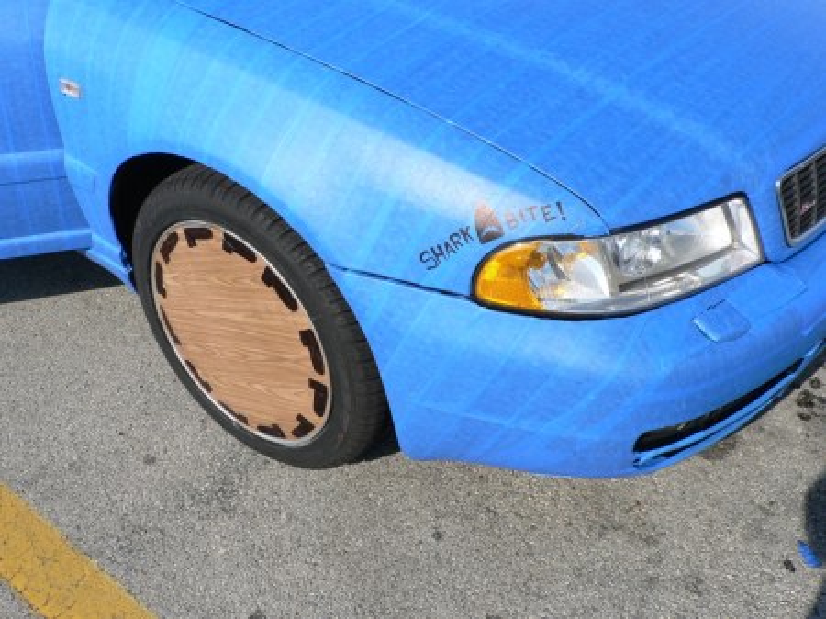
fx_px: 859
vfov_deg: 39.6
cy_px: 310
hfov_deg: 51.4
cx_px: 413
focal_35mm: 36
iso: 80
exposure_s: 1/400
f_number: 5
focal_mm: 6
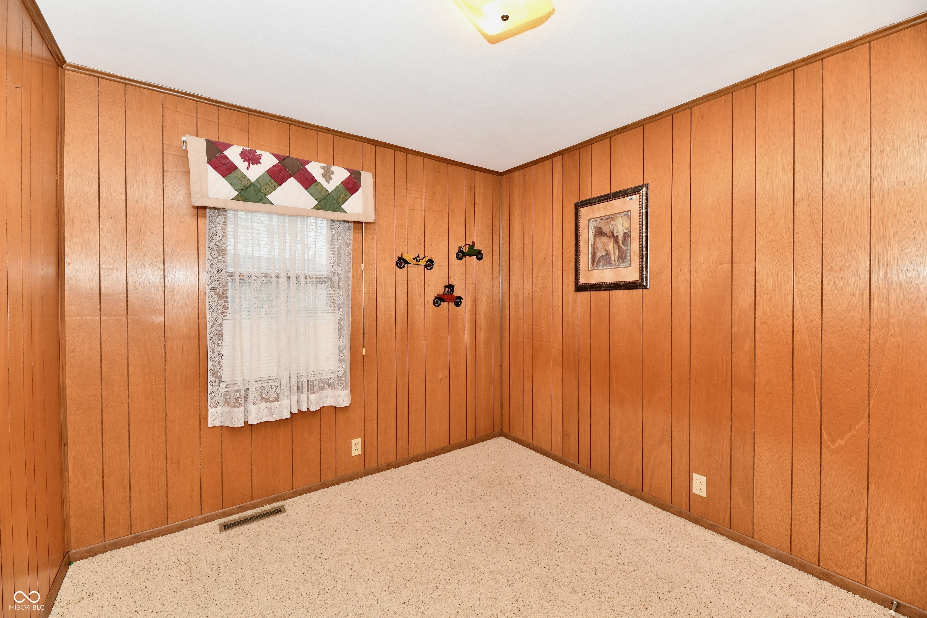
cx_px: 464
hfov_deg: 104.3
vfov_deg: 81.2
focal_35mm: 14
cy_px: 309
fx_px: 360
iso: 640
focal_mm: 14
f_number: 6.3
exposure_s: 1/60
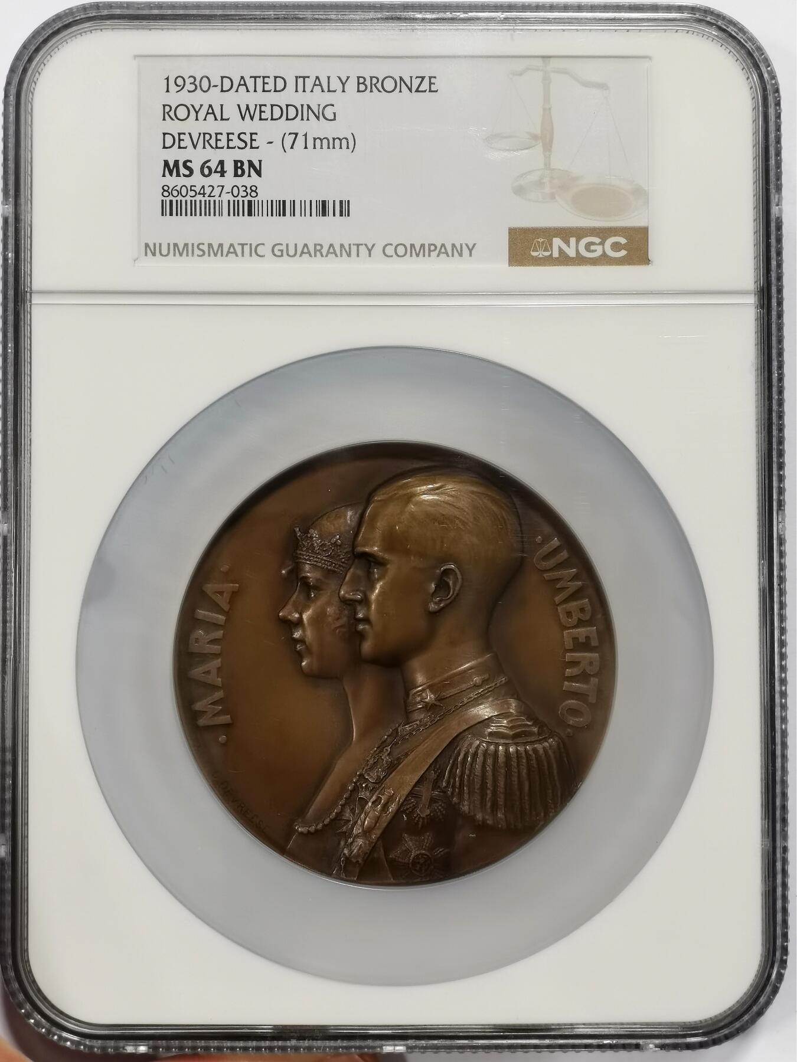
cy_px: 531
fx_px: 2487
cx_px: 398
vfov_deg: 24.1
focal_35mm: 81
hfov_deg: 18.2
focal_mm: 7.48
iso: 250
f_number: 16
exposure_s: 1/100
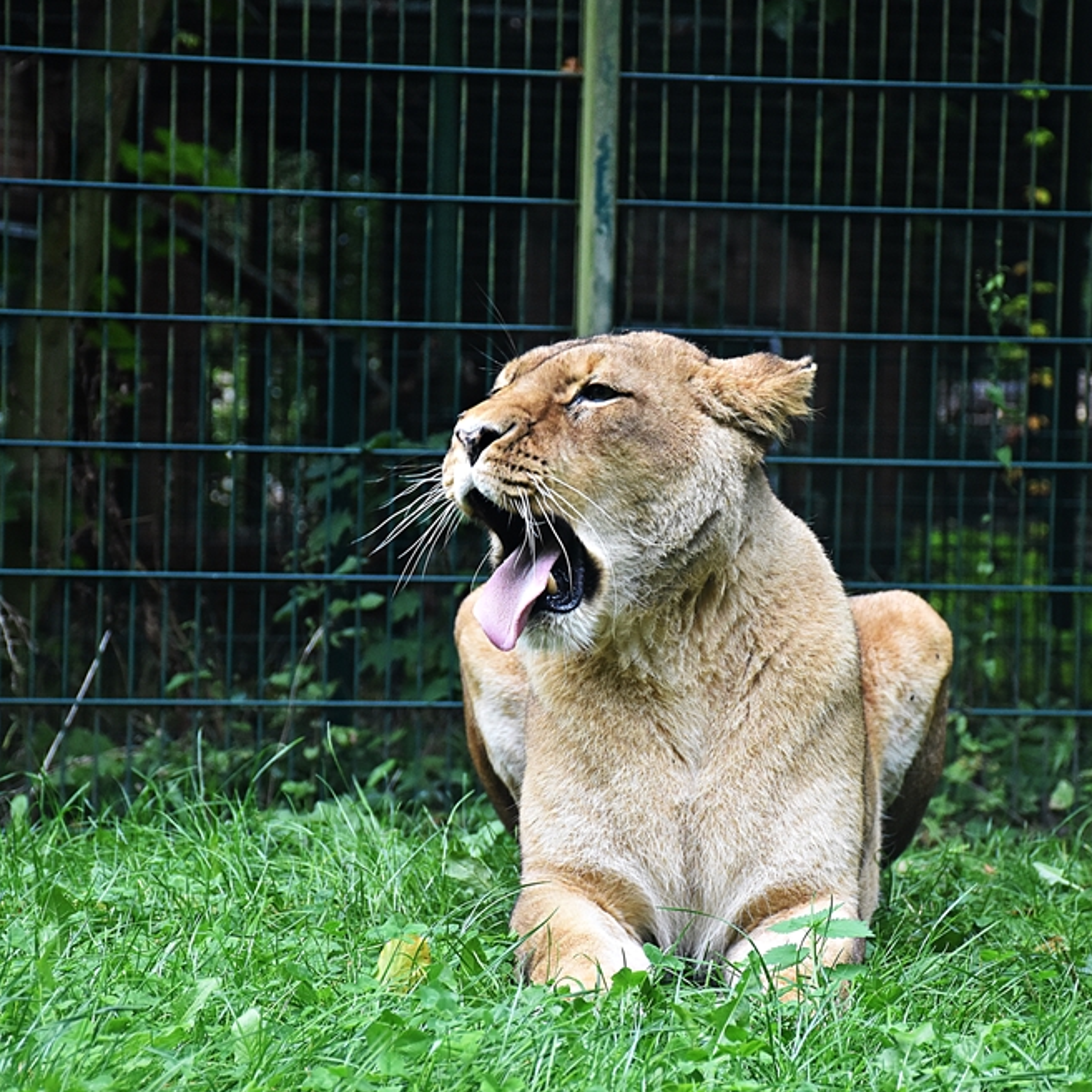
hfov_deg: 12.6
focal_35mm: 139
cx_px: 633
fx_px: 4961
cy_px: 548
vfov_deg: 12.6
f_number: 5
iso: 1250
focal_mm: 70
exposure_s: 1/125
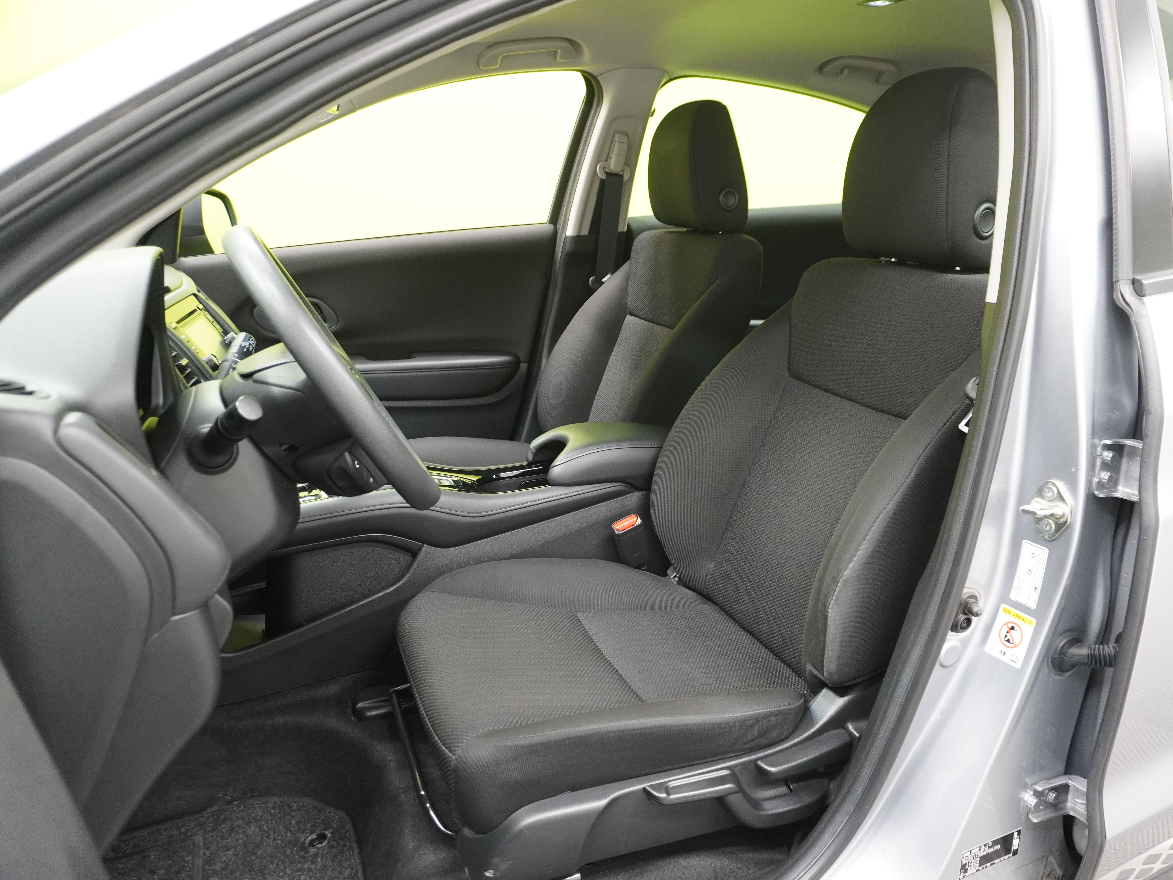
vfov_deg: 53.1
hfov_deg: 67.1
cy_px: 440
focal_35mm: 26
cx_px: 659
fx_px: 881
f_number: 3.5
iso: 1600
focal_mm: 16
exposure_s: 1/30
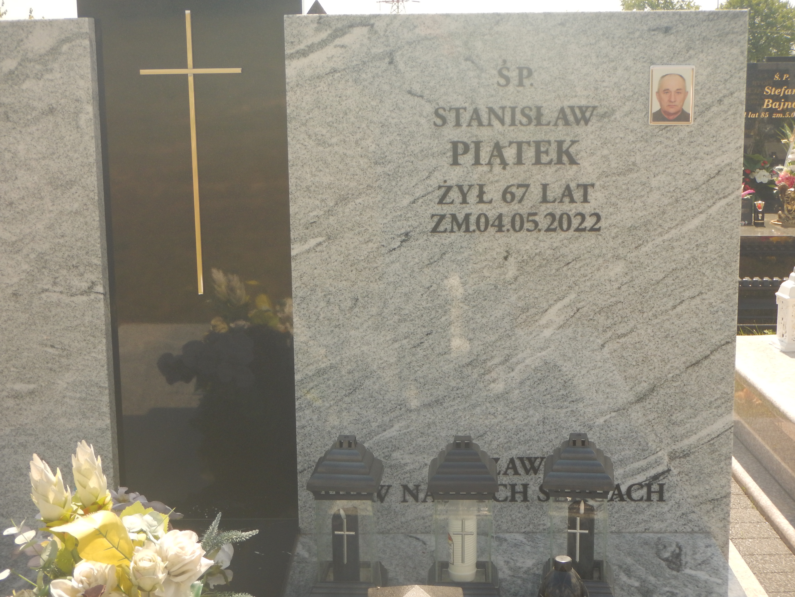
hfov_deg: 34.3
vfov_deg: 26.1
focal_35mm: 56
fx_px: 1286
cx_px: 398
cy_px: 298
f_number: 4.4
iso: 125
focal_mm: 10.1
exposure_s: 1/400
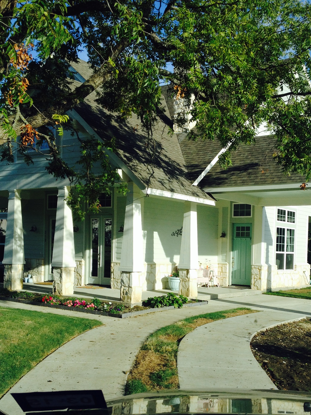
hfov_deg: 32.0
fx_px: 539
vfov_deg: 41.8
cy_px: 257
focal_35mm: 45
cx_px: 196
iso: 50
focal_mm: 4.28
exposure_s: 1/824
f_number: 2.4
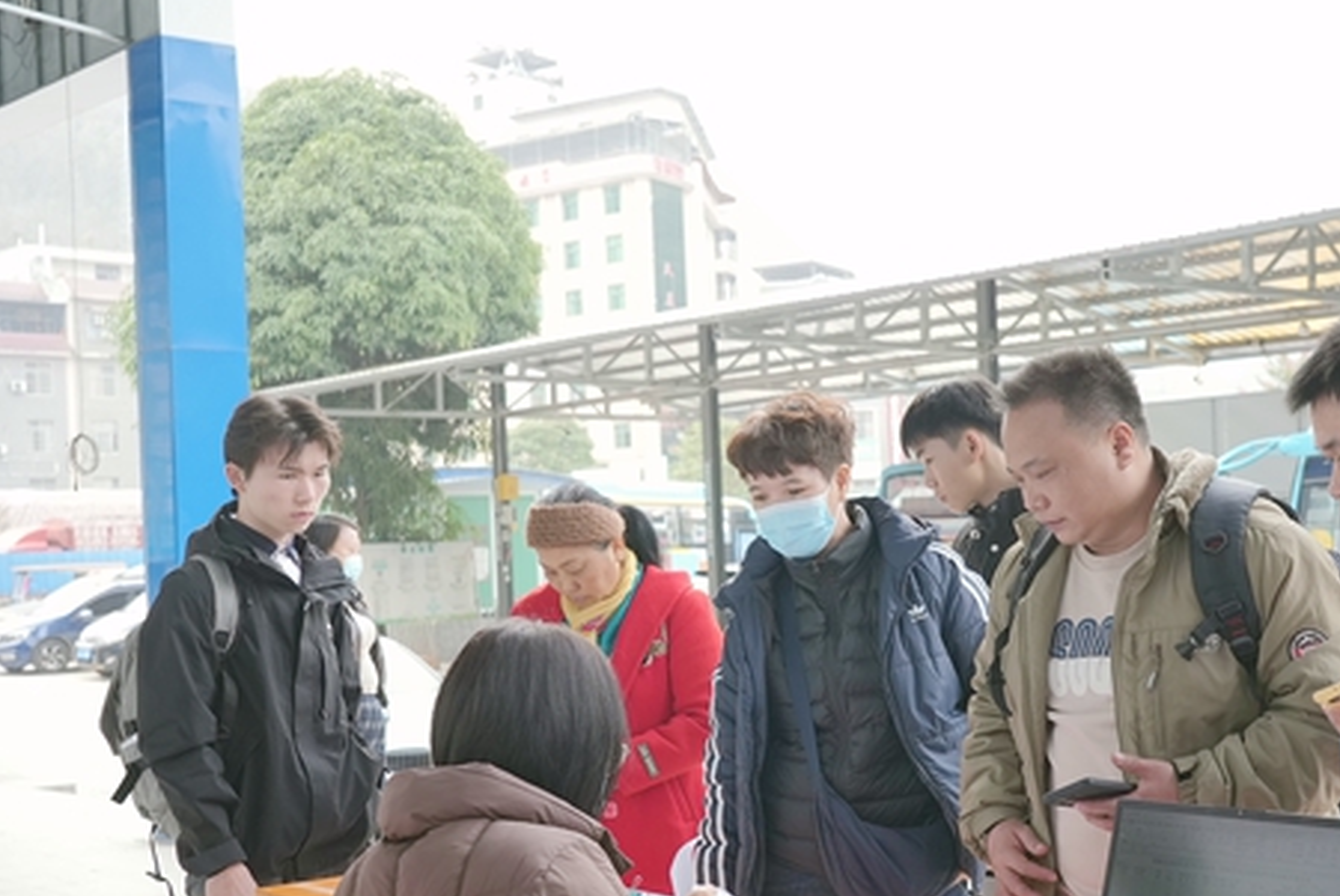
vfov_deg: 26.0
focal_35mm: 52
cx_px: 840
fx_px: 1937
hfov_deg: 37.9
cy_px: 555
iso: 500
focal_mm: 39
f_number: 5.6
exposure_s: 1/125
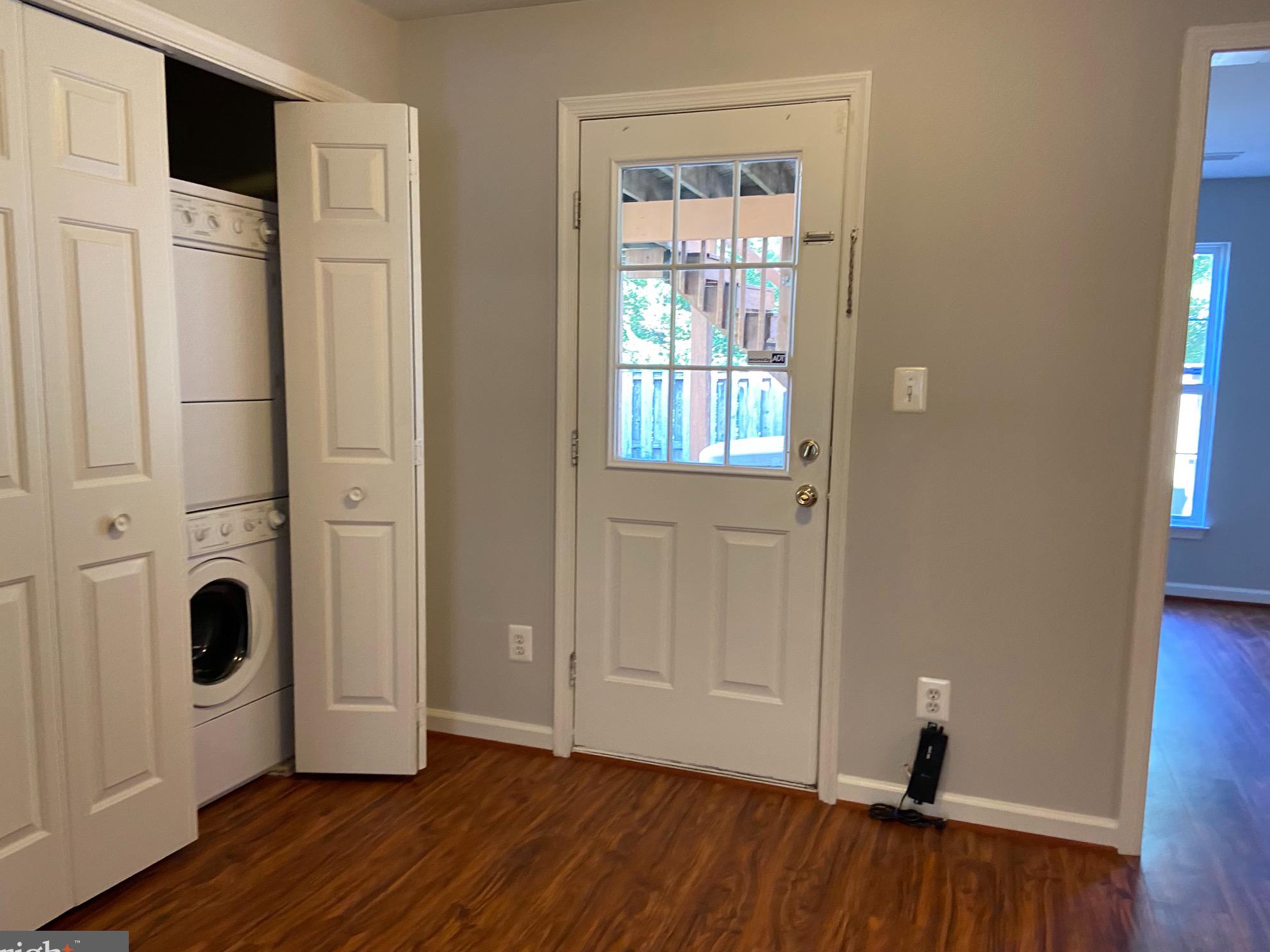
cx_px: 627
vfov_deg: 51.3
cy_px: 489
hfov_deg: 65.3
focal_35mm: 27
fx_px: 991
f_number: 1.8
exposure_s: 1/60
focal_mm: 4.25
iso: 200
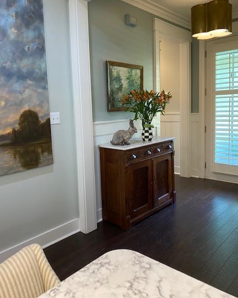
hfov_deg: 51.5
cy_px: 136
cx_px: 115
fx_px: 247
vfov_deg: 62.1
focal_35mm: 28
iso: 200
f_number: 1.8
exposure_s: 1/60
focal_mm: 4.25
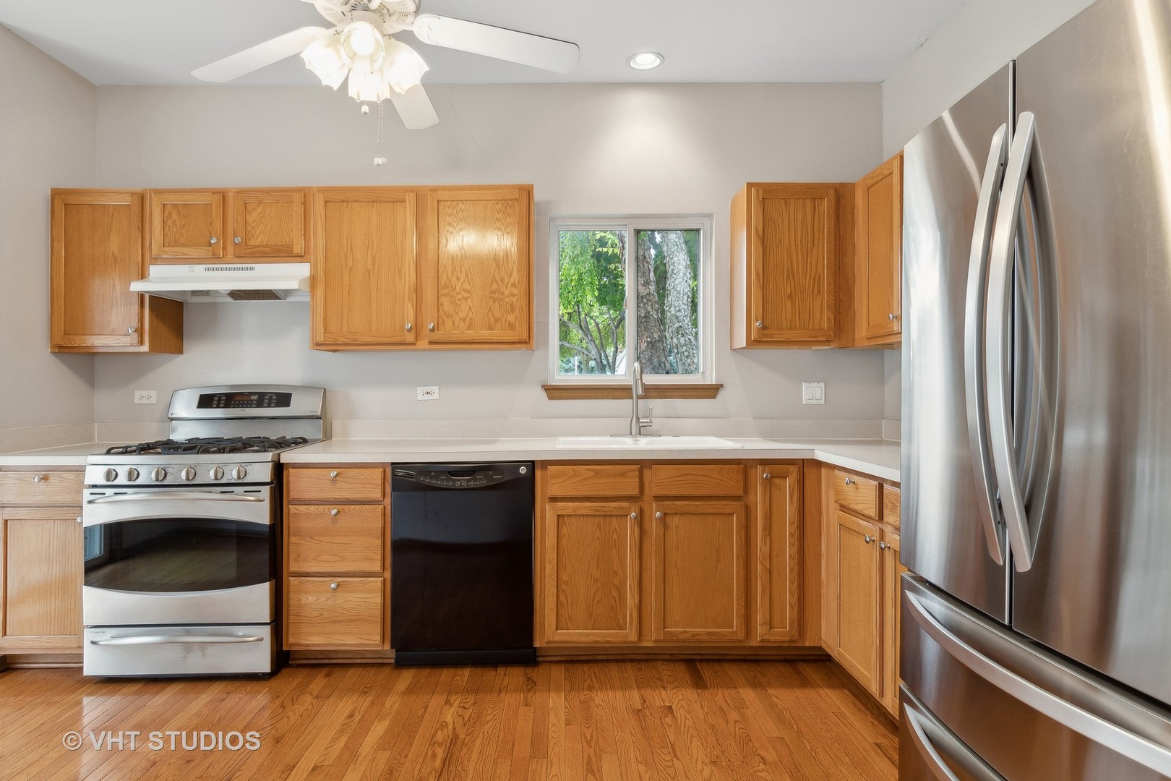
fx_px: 585
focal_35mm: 18
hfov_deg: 90.0
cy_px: 390
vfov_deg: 67.4
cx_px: 586
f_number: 8
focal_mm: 12
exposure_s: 1/6
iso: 250
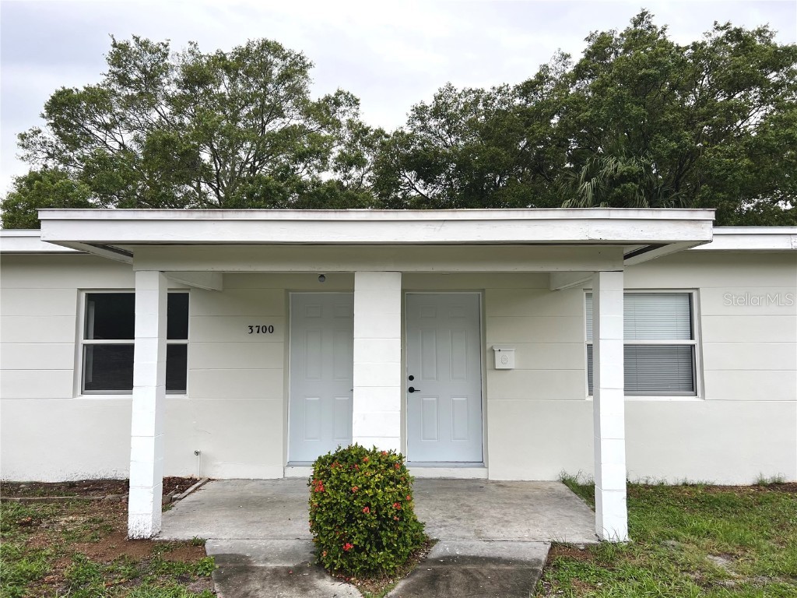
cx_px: 398
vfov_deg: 53.1
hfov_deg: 67.3
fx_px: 599
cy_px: 299
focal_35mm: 26
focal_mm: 5.7
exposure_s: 1/179
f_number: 1.5
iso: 40
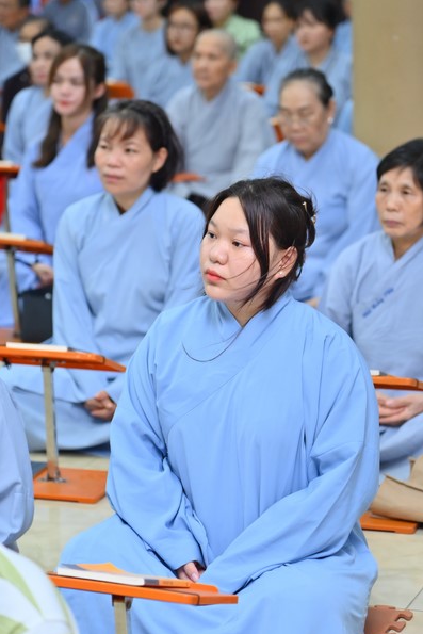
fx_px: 2307
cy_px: 311
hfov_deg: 10.5
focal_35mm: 131
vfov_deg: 15.6
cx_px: 229
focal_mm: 120
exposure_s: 1/80
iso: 1250
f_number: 4.5
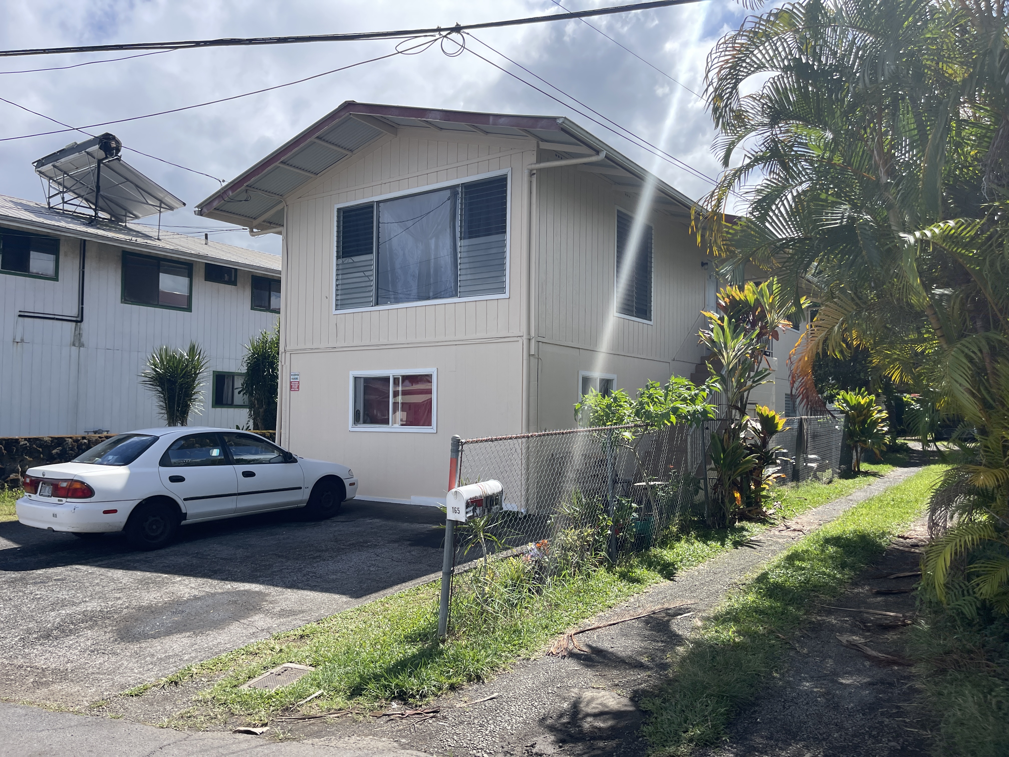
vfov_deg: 54.9
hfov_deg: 69.4
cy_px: 378
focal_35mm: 25
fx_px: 729
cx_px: 504
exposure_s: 1/2597
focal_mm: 5.1
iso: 32
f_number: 1.6
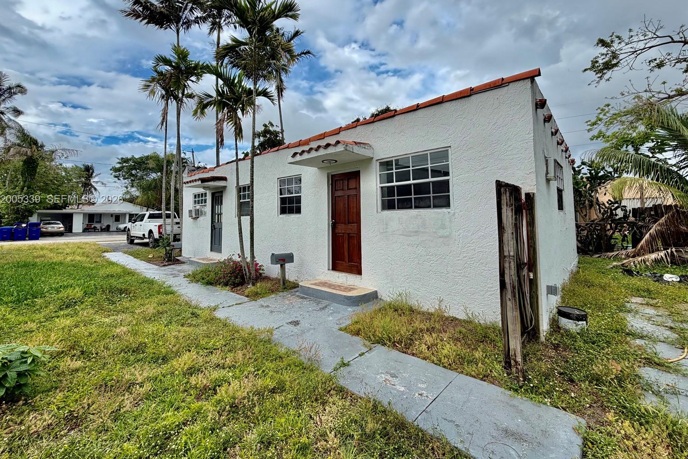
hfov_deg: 100.4
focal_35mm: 15
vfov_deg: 77.0
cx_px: 340
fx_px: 287
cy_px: 200
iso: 50
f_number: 2.2
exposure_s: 1/502
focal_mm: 2.22
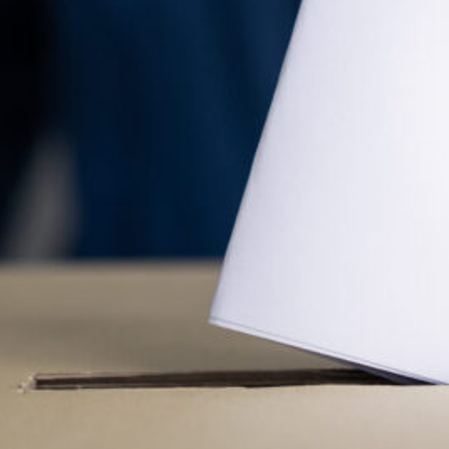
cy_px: -13
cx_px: 494
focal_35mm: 195
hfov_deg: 8.9
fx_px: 2862
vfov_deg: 8.9
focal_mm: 60
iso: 250
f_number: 3.2
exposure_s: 1/100
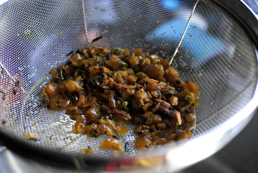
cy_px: 86
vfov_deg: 25.8
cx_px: 129
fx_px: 377
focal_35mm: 52
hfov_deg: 37.8
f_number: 2.2
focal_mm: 35
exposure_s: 1/40
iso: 500
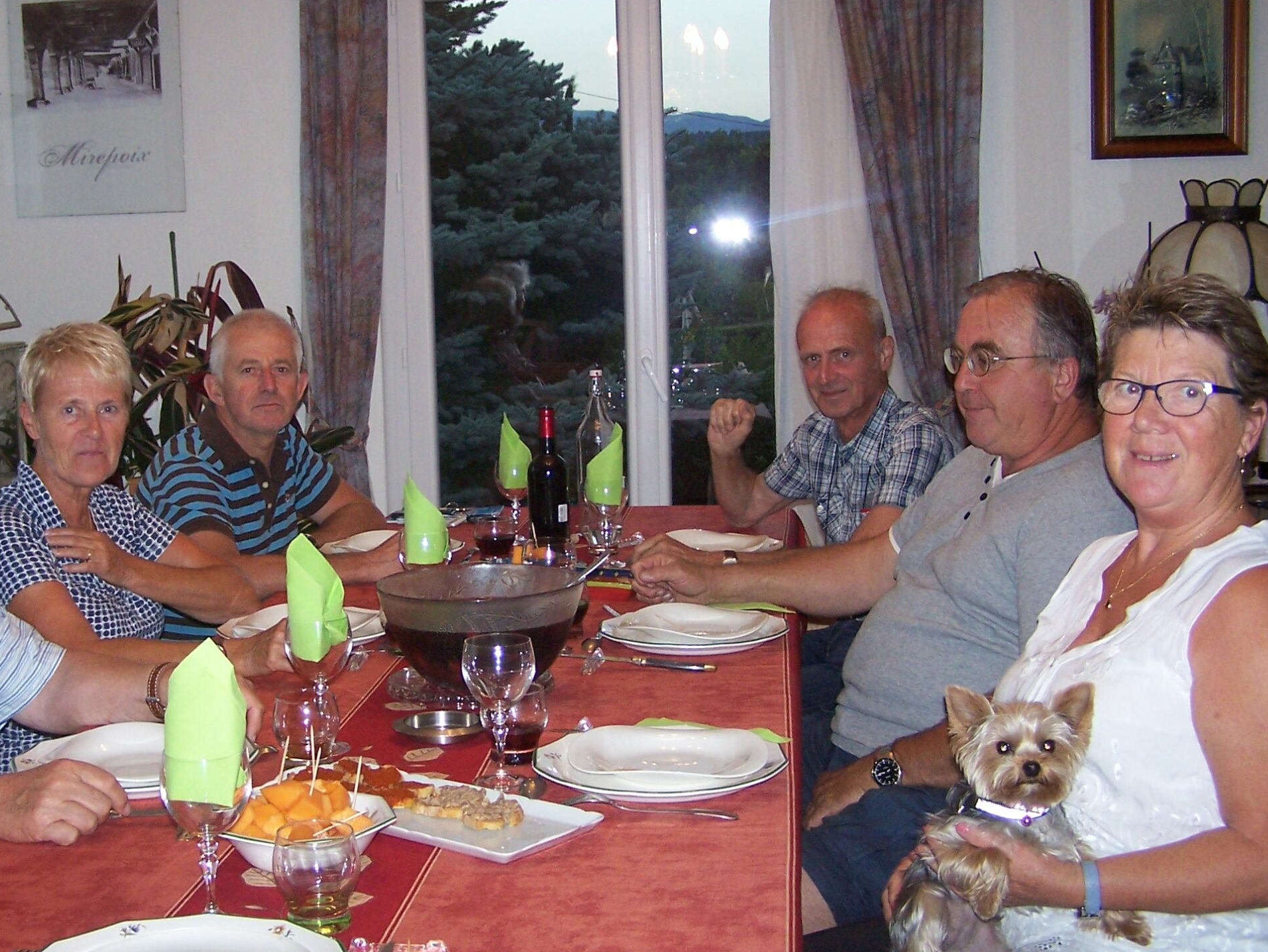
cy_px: 429
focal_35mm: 51
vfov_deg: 28.6
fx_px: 1869
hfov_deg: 37.2
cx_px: 453
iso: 140
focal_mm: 6.3
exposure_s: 1/60
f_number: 2.8
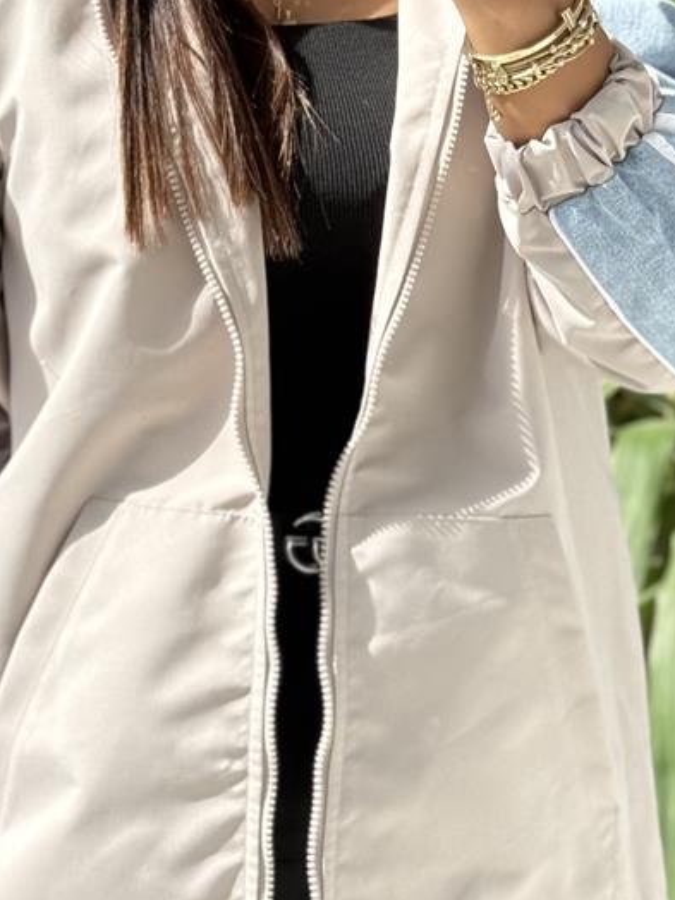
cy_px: 209
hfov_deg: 12.1
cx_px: 362
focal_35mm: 122
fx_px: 3172
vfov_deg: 16.1
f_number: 1.78
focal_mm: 6.76
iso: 80
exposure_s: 1/769
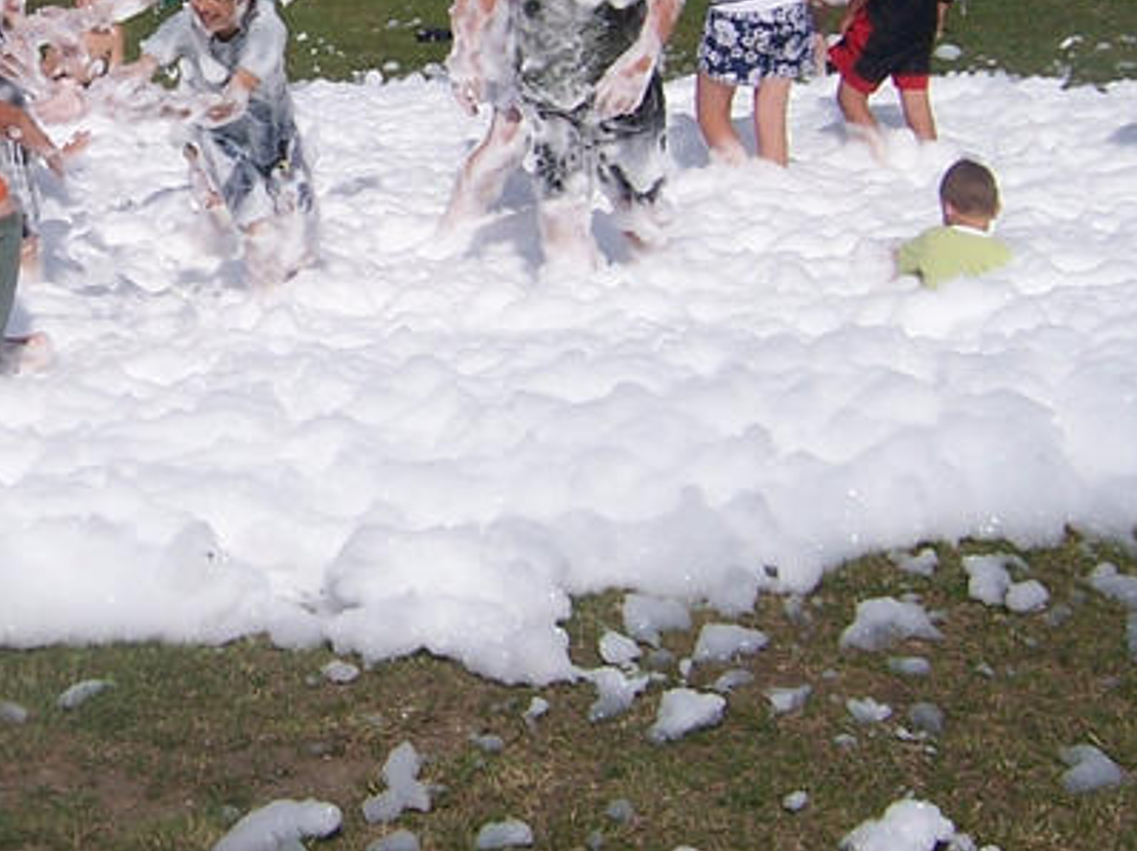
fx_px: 2790
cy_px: 168
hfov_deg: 22.3
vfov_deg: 17.2
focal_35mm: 85
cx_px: 46
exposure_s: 1/1000
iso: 80
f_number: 5.6
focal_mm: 5.5
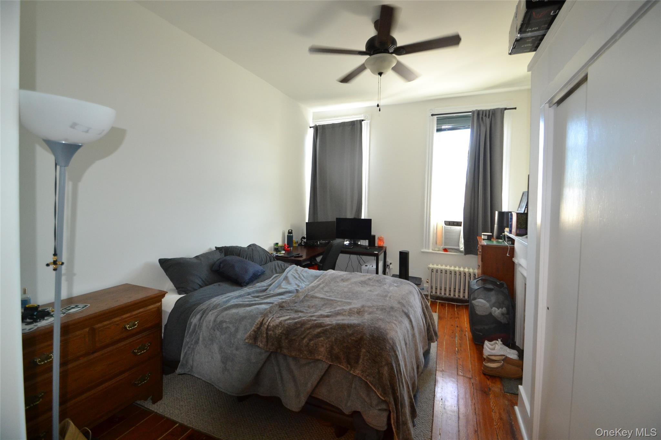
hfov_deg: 100.4
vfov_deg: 77.3
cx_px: 330
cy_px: 220
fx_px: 275
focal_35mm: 15
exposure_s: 1/60
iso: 1100
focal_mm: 10
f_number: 3.5
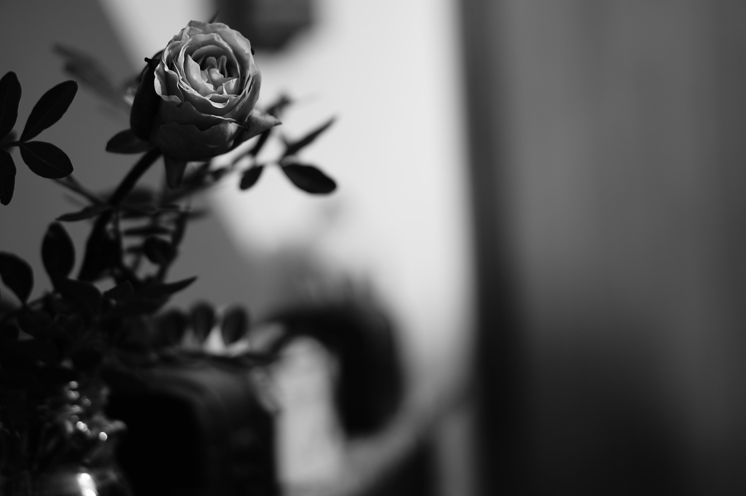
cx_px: 373
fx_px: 1553
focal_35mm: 75
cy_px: 248
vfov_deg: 18.2
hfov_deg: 27.0
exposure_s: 1/10
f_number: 1.8
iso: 100
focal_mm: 50
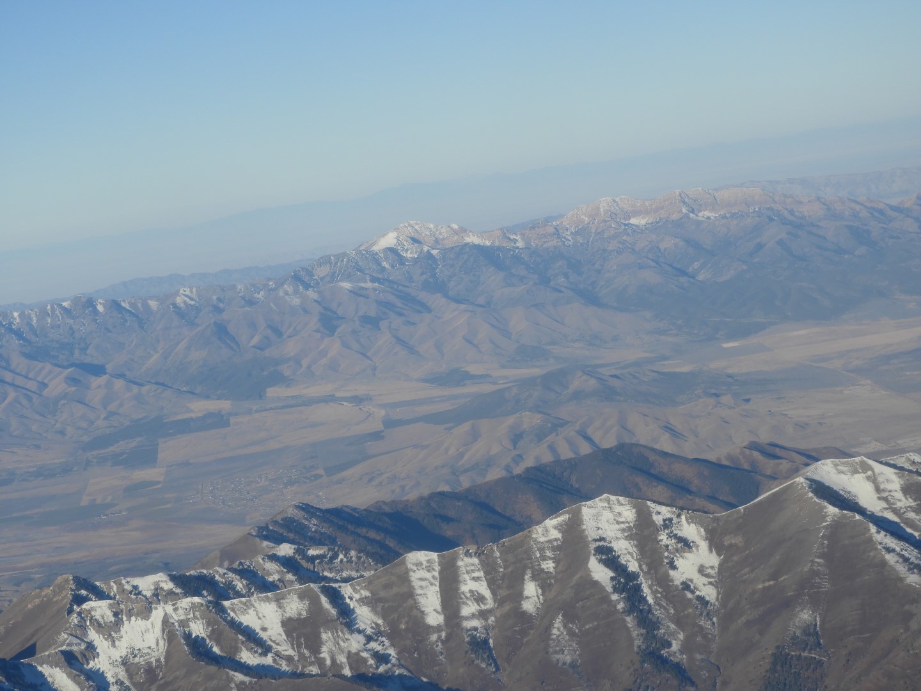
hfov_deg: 15.8
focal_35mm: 125
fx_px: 3326
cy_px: 346
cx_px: 460
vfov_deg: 11.9
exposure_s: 1/800
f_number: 5
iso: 100
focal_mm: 22.4
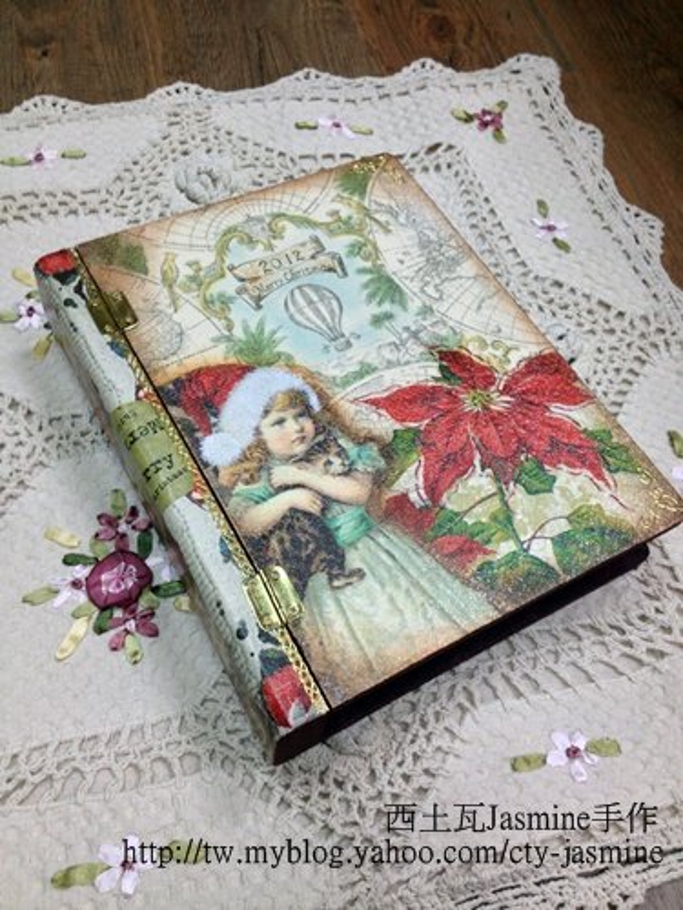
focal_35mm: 35
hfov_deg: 40.7
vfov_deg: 52.6
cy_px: 455
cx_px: 342
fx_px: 921
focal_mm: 4.28
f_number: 2.4
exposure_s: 1/30
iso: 64
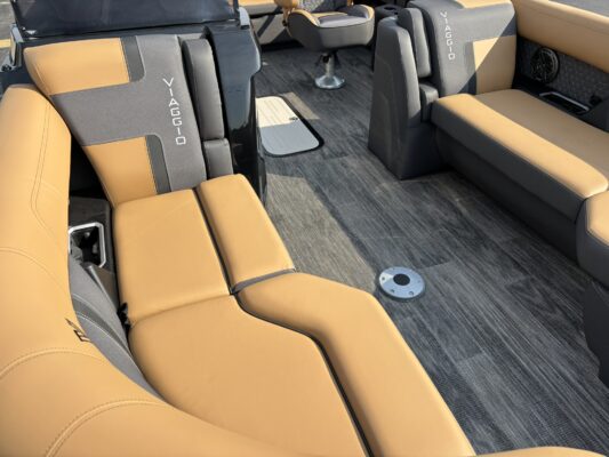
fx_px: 458
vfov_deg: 53.1
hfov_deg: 67.3
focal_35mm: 26
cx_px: 304
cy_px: 228
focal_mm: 5.96
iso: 50
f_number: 1.6
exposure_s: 1/2024
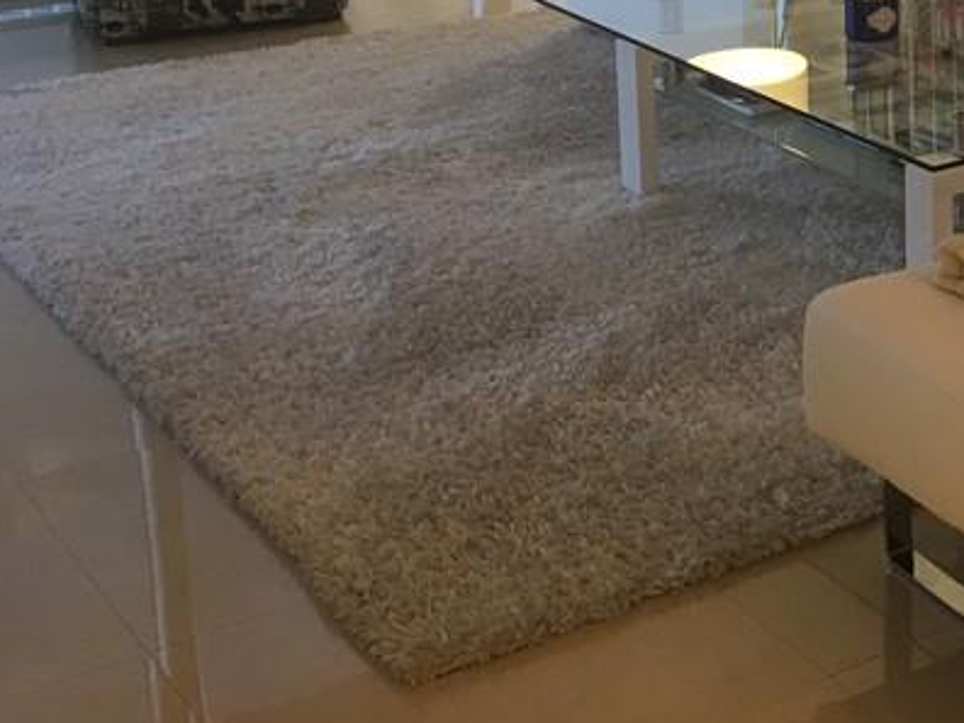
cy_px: -46
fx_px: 2089
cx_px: 1210
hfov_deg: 23.4
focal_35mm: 75
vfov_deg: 19.0
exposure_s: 1/15
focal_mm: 4.15
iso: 25
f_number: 2.2
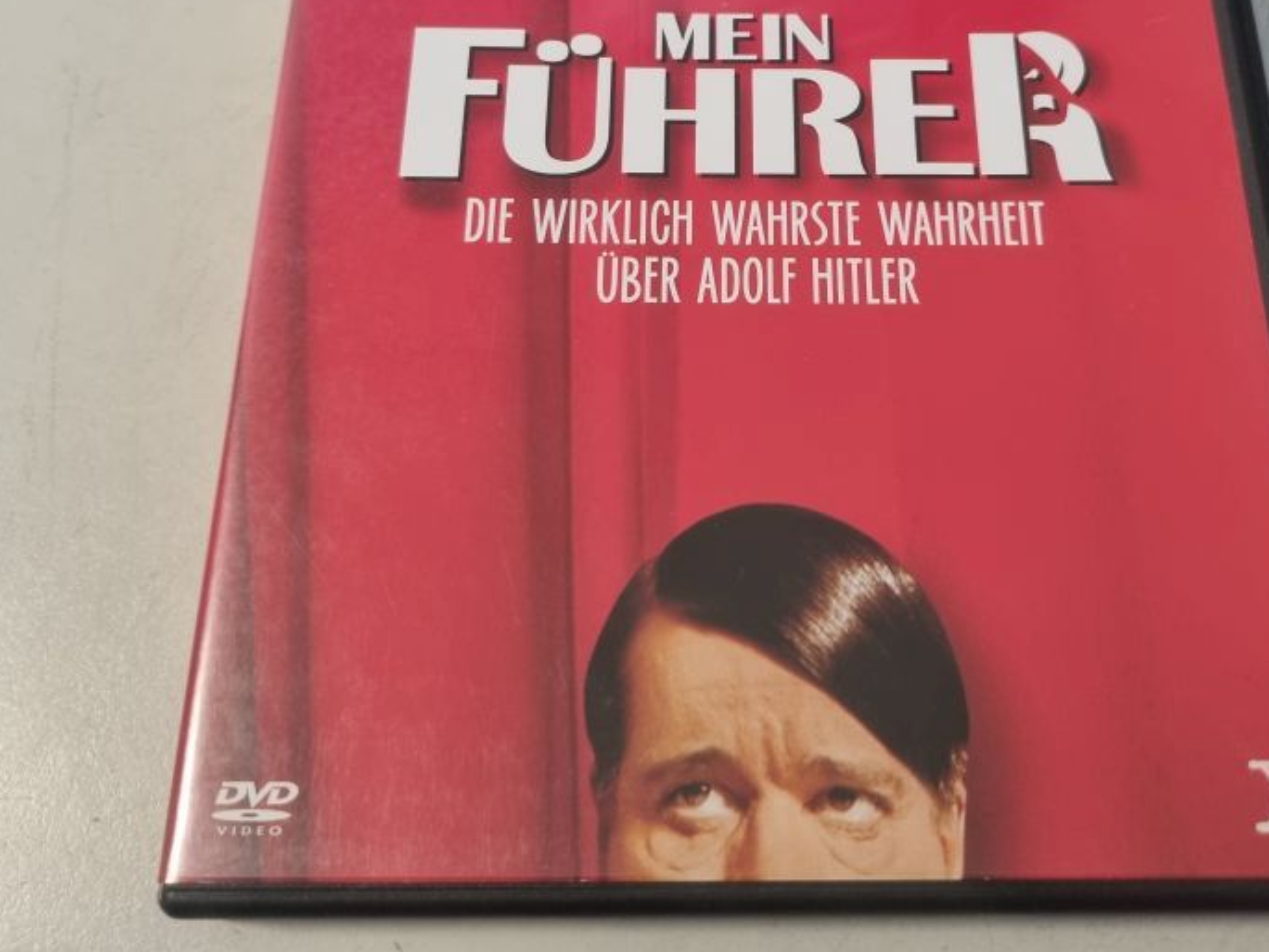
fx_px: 1393
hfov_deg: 48.8
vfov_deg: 37.0
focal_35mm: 38
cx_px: 737
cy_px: 258
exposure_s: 1/50
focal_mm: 5.4
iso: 200
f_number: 1.8
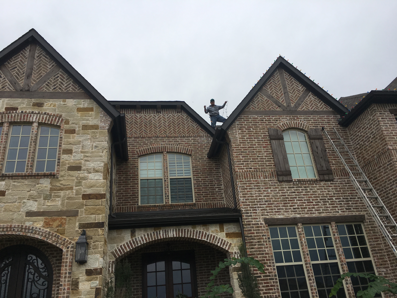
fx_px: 333
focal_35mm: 29
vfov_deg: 48.2
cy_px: 149
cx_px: 198
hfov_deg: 61.7
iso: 25
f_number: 2.2
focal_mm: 4.15
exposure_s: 1/974
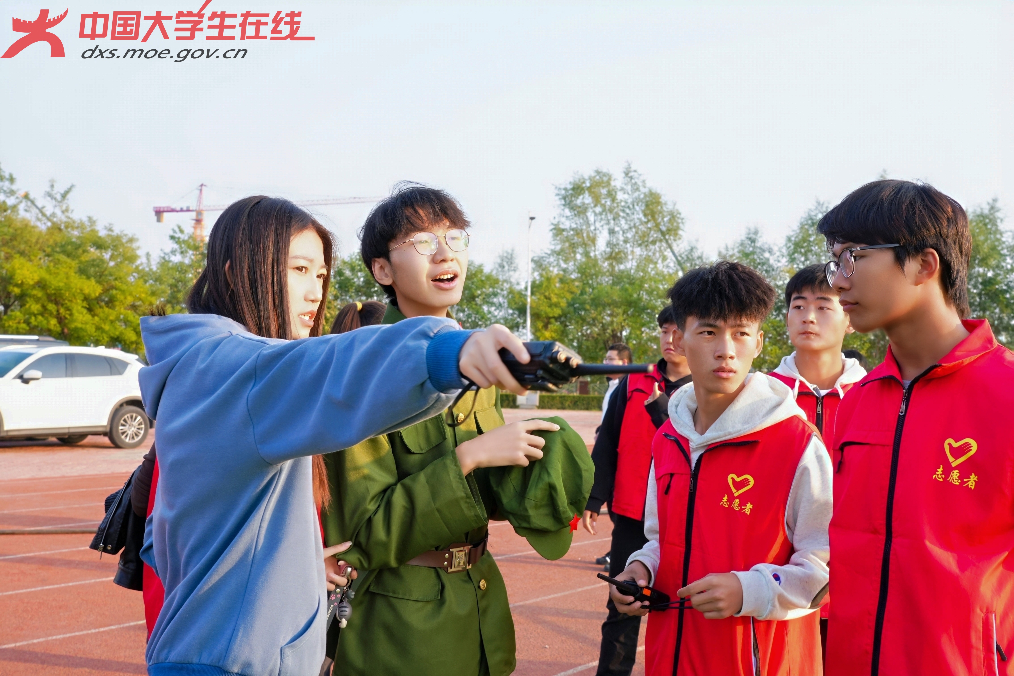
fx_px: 1070
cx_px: 507
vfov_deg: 35.0
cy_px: 338
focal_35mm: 38
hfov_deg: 50.7
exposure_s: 1/125
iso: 400
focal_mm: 38
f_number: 9
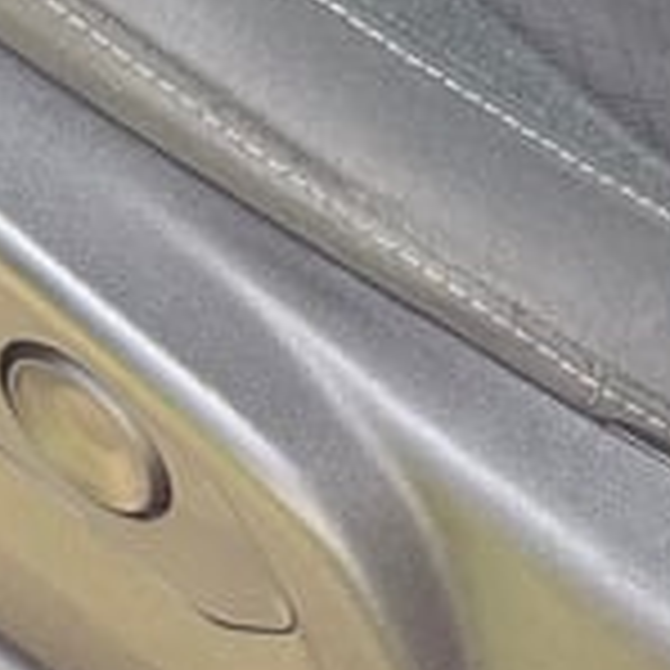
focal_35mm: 146
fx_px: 3197
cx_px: 90
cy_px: -1608
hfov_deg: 11.9
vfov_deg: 8.8
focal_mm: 6.86
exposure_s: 1/172
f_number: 1.78
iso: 100
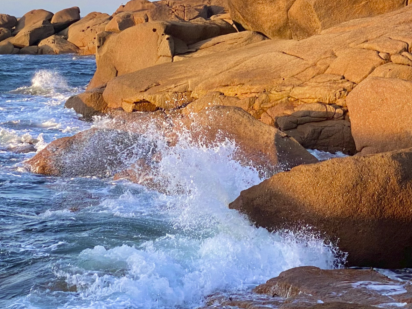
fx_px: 1262
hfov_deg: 18.5
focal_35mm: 106
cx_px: 141
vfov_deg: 13.9
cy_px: 49
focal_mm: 6
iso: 20
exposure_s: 1/350
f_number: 2
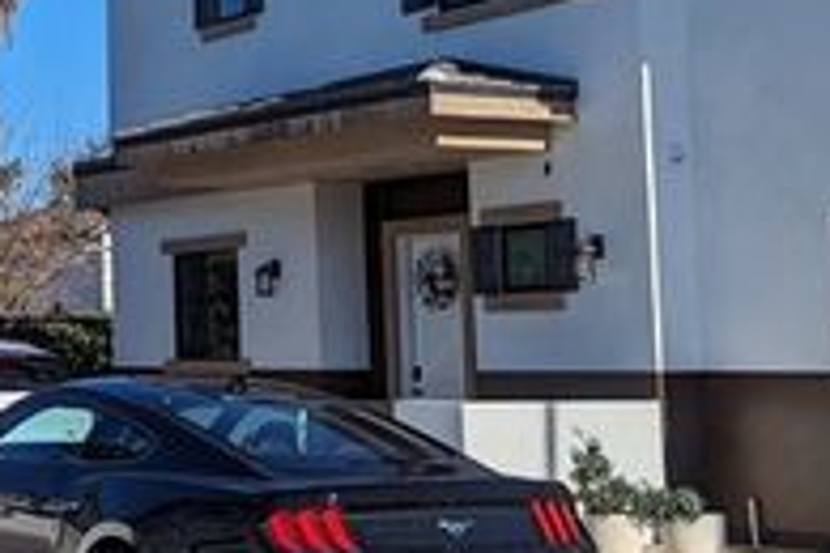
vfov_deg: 16.0
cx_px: -196
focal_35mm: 85
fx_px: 1960
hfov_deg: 21.9
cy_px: 136
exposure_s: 1/4184
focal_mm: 6.81
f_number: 1.85
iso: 47
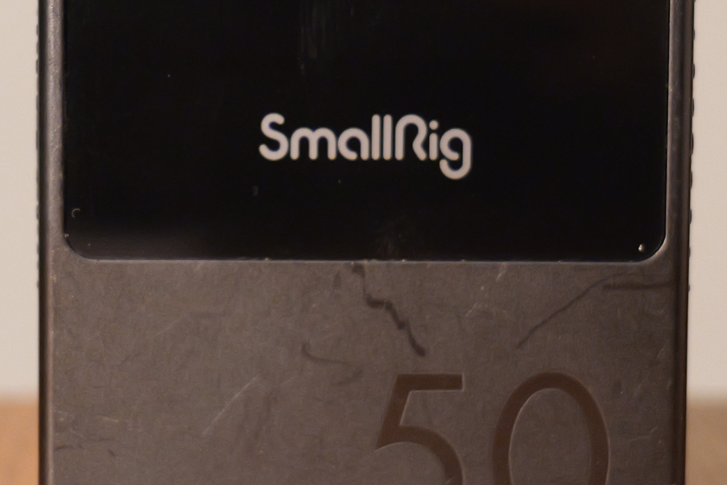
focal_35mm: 178
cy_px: 225
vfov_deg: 7.7
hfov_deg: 11.5
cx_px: 328
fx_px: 3594
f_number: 5.6
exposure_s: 1/50
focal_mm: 60
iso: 4000
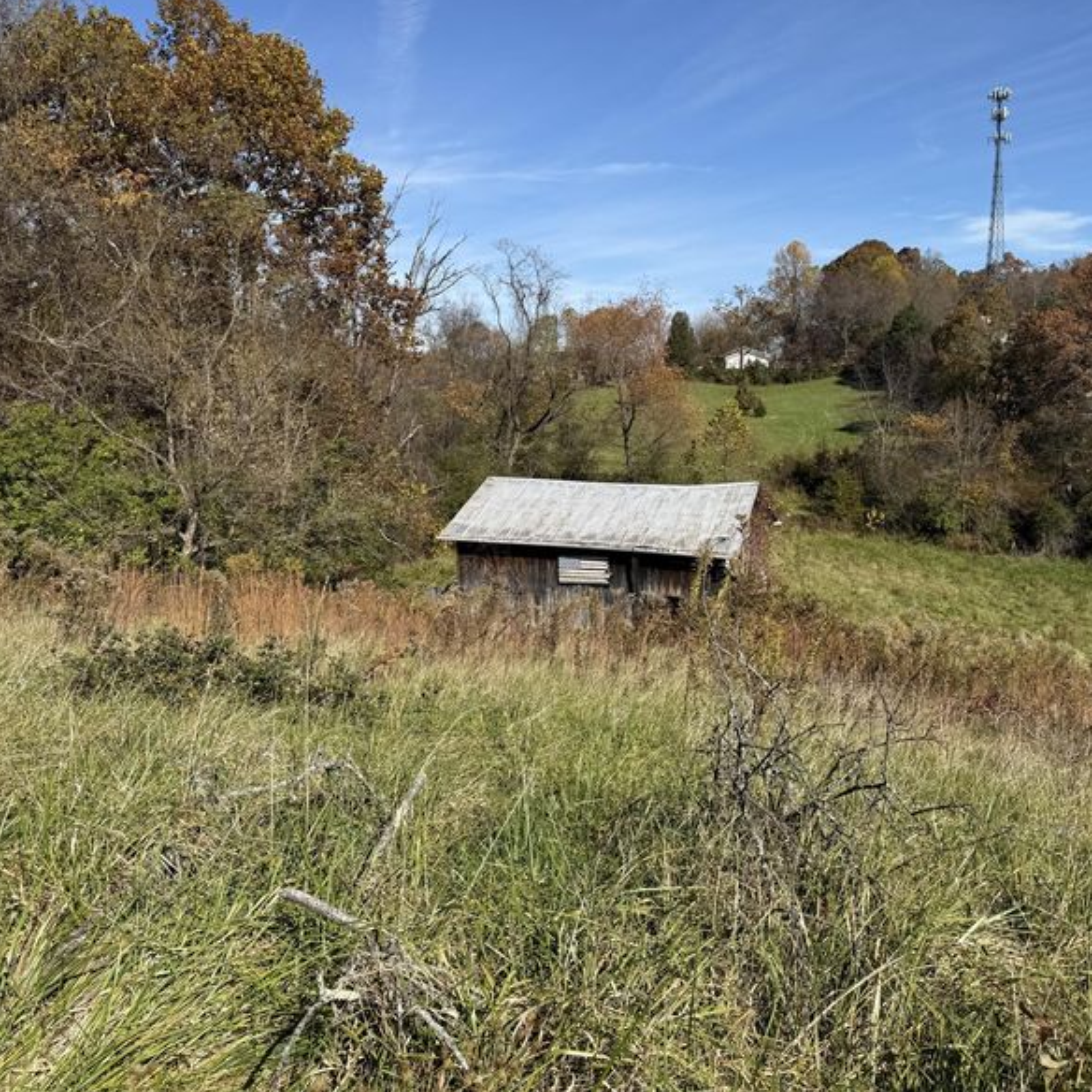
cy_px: 497
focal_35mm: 31
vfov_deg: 52.5
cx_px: 637
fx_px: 1106
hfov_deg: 52.3
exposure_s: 1/4405
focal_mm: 6.76
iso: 80
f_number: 1.78
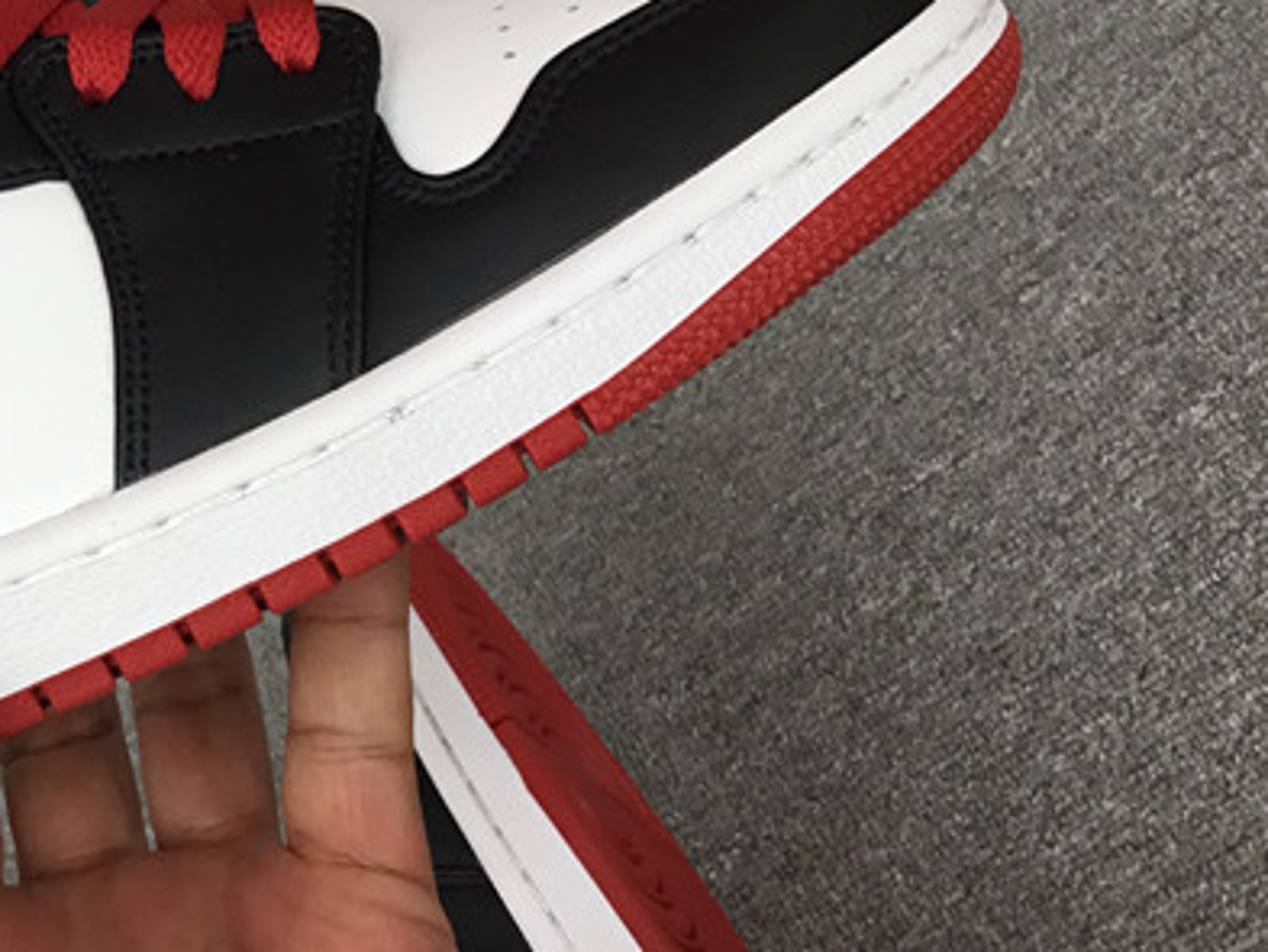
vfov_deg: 20.6
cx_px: -58
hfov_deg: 25.7
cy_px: 276
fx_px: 2602
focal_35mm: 71
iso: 32
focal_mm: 3.3
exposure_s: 1/100
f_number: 2.4
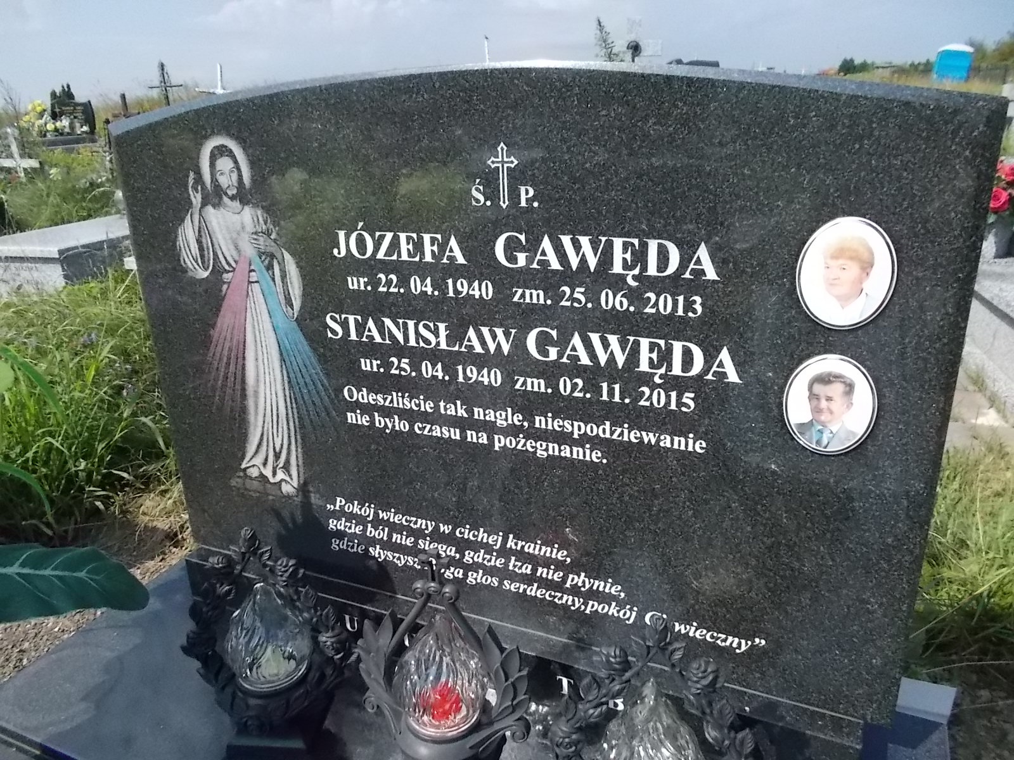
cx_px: 507
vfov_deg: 53.1
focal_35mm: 26
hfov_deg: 67.3
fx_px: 762
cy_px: 380
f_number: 8
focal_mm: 4.6
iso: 400
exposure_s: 1/640
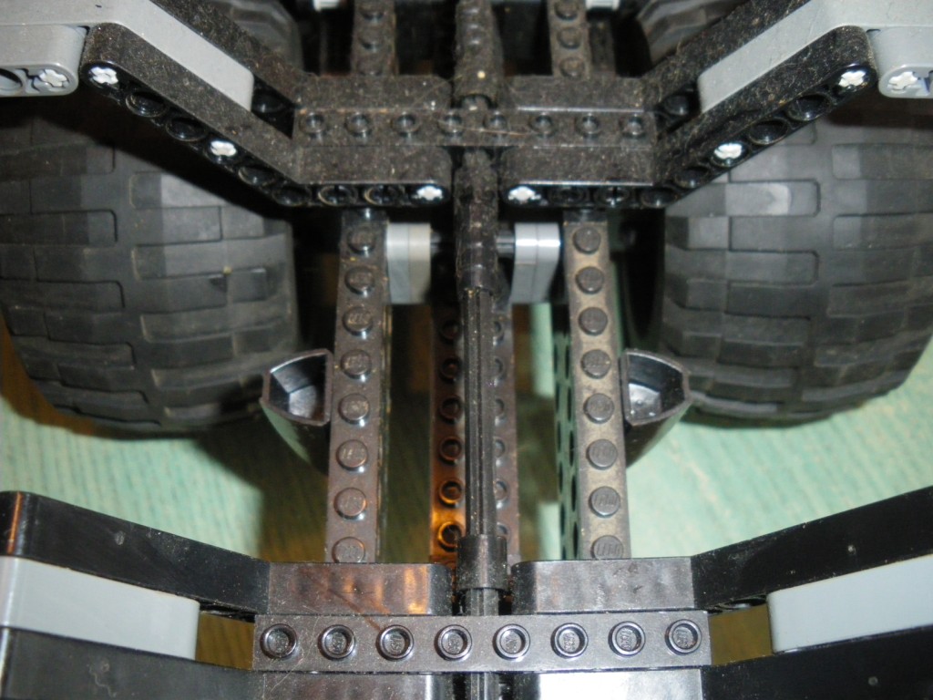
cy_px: 350
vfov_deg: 39.7
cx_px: 466
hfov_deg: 51.4
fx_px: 970
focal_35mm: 36
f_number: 3.5
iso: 400
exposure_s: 1/50
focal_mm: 6.3
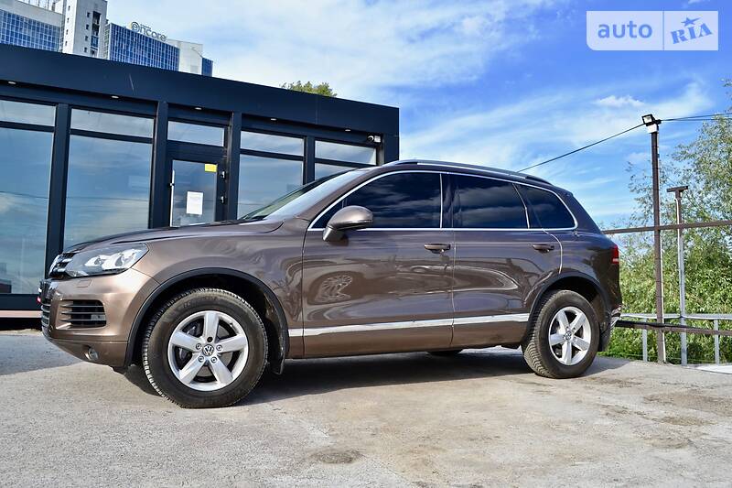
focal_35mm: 30
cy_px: 244
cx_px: 366
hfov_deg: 61.9
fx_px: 610
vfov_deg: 43.6
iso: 100
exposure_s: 1/200
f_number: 7.1
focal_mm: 20
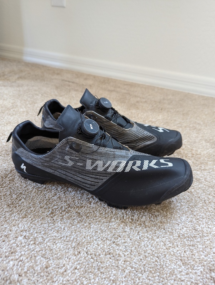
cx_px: 108
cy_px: 142
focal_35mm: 24
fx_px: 198
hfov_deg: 56.9
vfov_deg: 71.5
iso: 165
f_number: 1.85
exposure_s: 1/23.8
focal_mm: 6.81
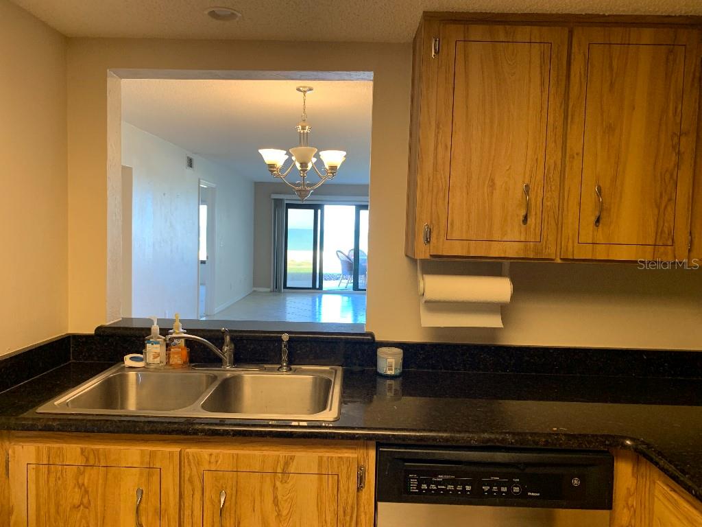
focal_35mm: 26
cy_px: 264
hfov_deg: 67.3
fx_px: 527
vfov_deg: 53.1
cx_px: 351
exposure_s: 1/60
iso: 125
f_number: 1.8
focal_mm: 4.25
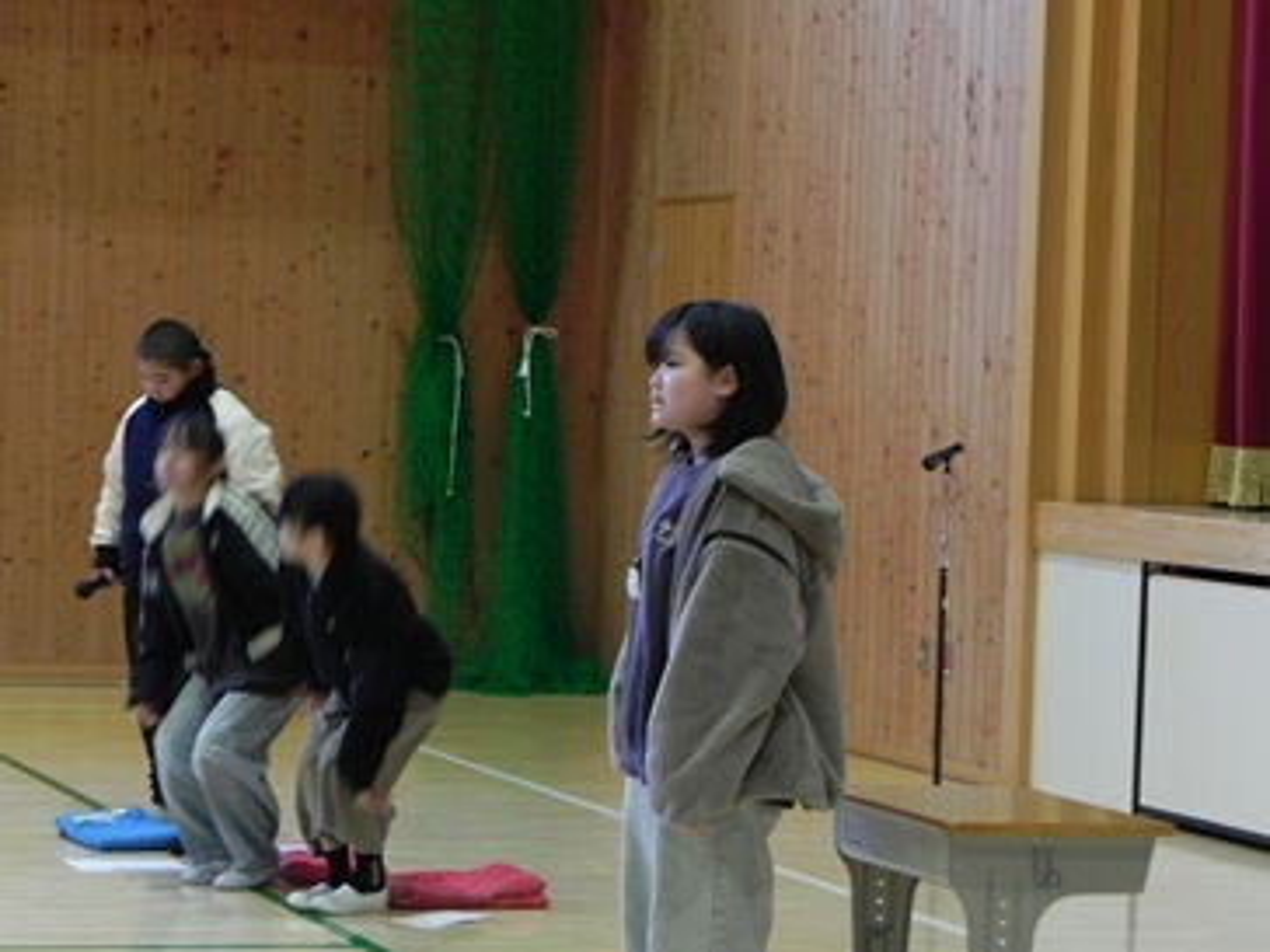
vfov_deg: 12.7
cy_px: 476
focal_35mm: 117
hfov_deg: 16.8
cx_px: 635
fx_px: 4293
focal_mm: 20.8
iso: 326
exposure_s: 1/30
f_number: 4
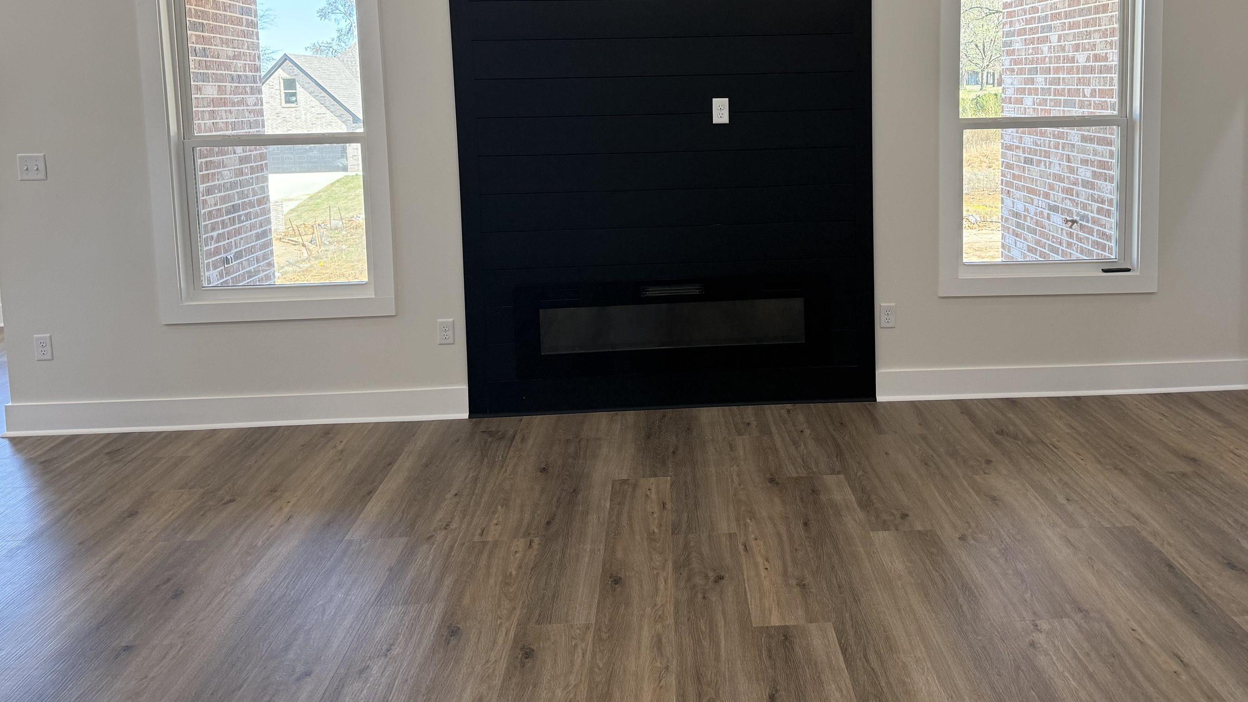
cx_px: 714
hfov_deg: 64.0
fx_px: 993
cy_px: 178
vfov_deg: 38.0
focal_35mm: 30
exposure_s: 1/196
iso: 200
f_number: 1.78
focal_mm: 6.76
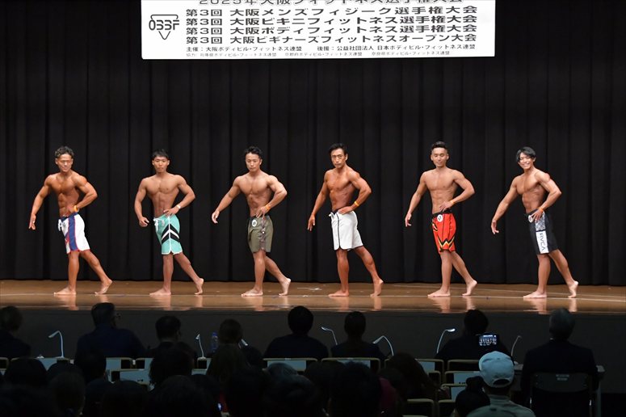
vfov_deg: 13.4
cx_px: 313
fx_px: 1773
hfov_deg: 20.0
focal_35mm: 102
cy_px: 208
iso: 6400
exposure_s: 1/400
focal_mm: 68
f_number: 5.6
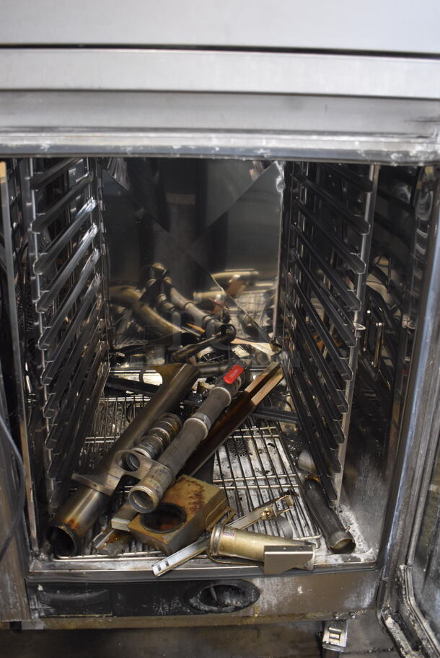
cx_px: 220
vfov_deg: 57.2
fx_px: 604
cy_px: 329
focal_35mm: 33
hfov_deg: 40.0
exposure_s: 1/30
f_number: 3.8
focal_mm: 22
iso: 2000
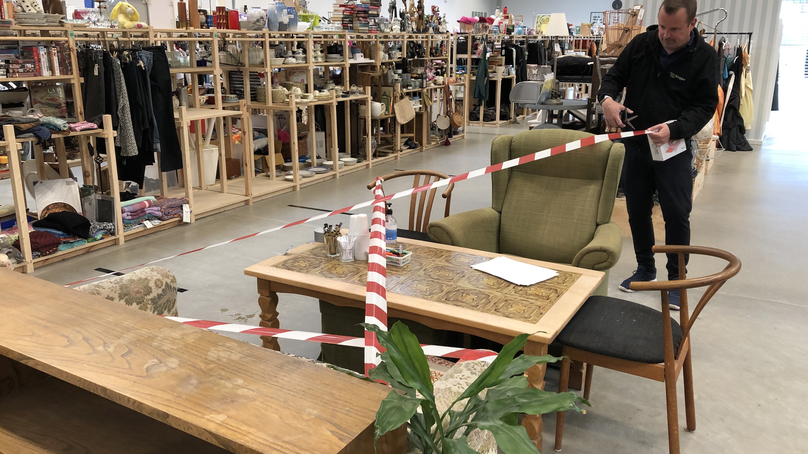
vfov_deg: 37.8
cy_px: 218
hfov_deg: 62.6
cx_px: 400
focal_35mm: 31
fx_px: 664
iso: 32
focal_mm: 4
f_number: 1.8
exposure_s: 1/30
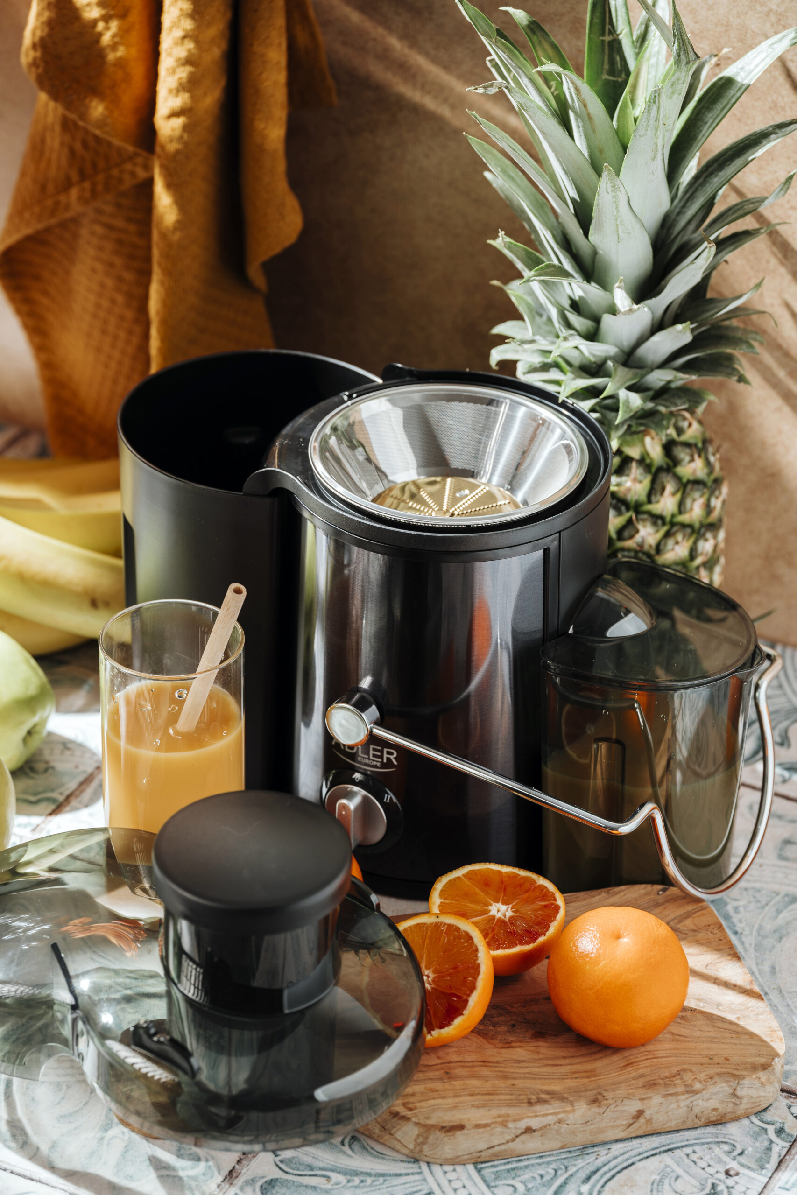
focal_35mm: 105
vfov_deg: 19.5
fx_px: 3486
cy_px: 598
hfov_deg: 13.0
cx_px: 398
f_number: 5
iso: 100
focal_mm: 105
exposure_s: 1/125
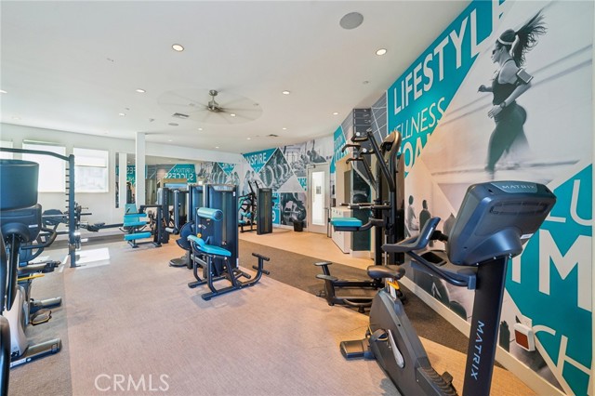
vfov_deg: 85.4
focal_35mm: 13
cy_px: 198
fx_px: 215
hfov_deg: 108.4
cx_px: 298
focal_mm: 13
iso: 400
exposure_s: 1/15
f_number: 8
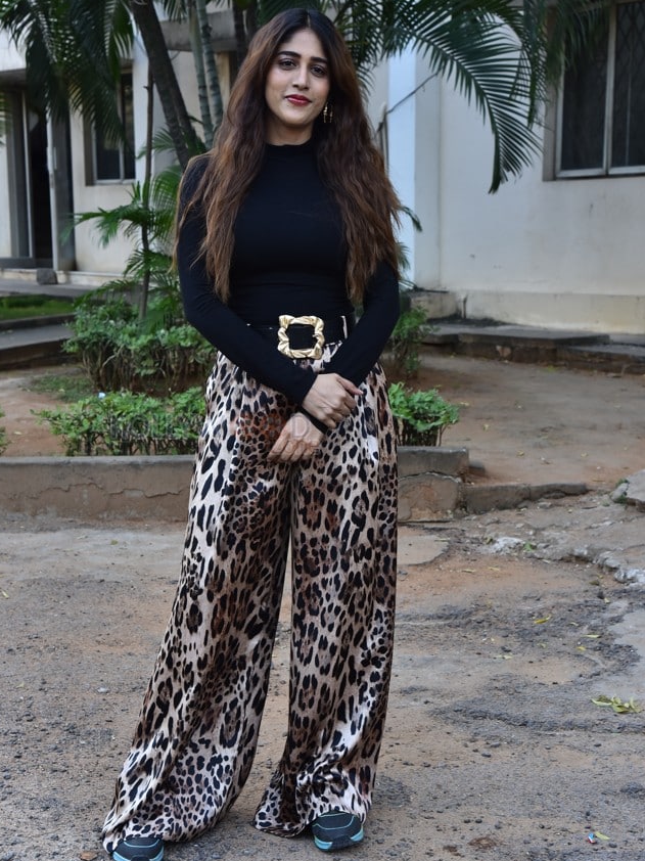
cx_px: 319
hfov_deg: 21.6
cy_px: 417
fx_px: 1690
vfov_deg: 28.6
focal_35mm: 68
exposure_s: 1/125
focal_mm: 62
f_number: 6.3
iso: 1000
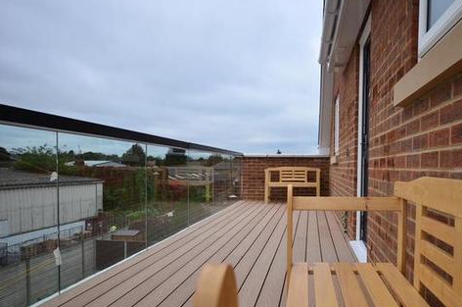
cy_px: 175
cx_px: 277
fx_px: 372
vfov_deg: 44.7
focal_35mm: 29
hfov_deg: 63.2
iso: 200
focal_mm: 16
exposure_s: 1/320
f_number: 5
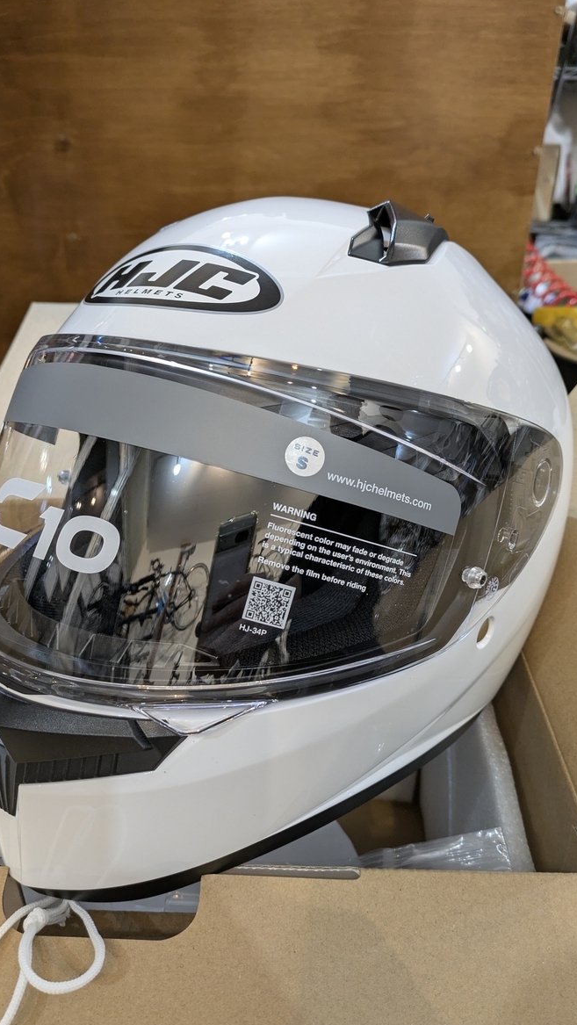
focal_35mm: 28
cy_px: 518
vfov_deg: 67.9
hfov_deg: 41.5
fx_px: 761
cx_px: 264
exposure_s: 1/60
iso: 246
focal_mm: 5.43
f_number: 1.89
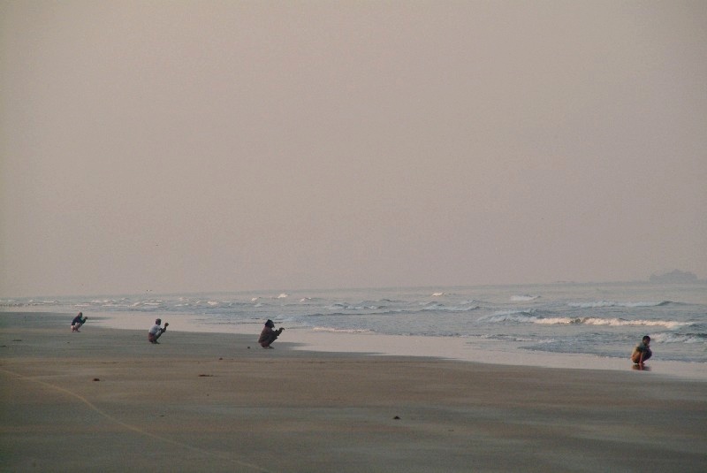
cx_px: 354
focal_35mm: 233
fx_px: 4580
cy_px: 236
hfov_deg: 8.8
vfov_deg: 5.9
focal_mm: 155
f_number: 9.5
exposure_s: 1/1500
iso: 1600
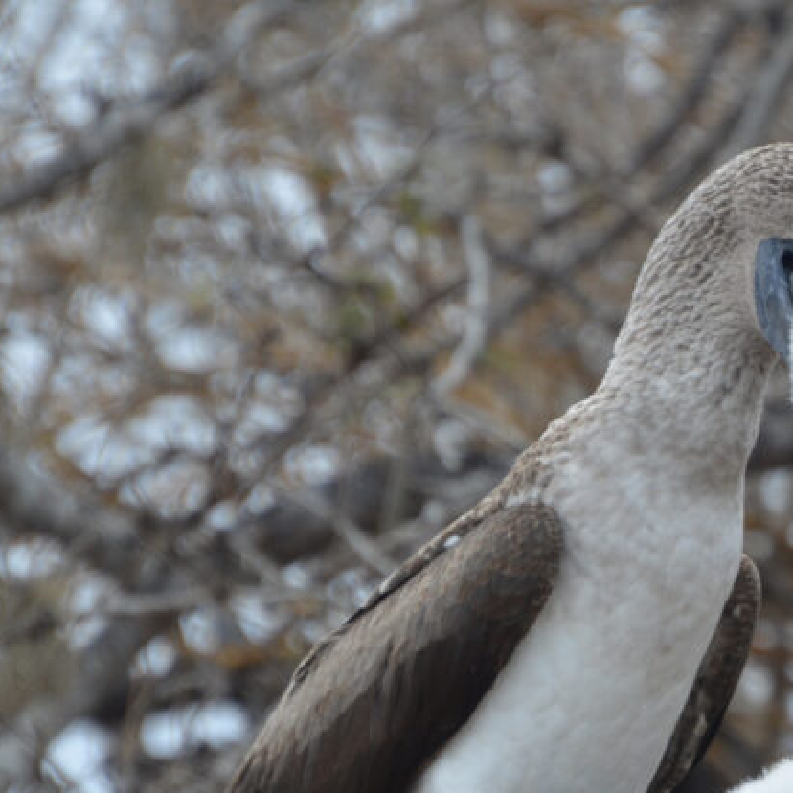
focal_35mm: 944
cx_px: 845
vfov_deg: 1.9
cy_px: 511
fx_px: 24467
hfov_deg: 1.9
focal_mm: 300
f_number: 5.6
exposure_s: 1/250
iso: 400
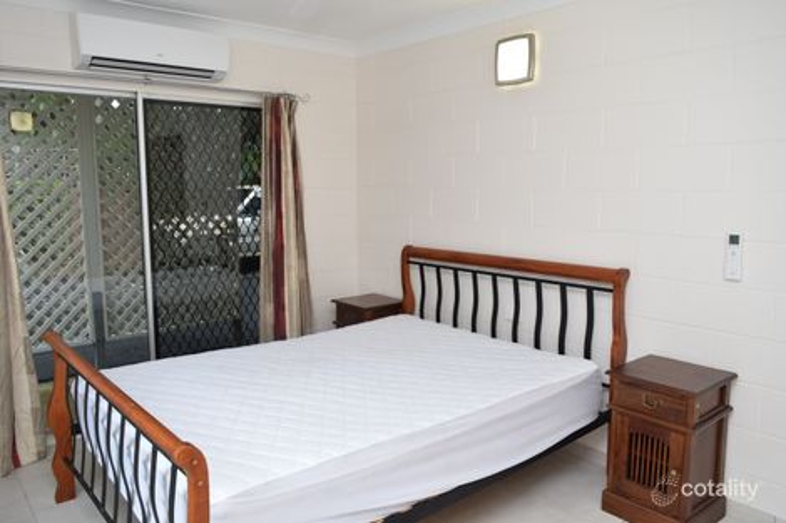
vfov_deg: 47.9
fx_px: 589
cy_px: 262
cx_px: 393
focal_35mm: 27
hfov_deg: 67.4
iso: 400
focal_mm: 18
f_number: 5
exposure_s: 1/100
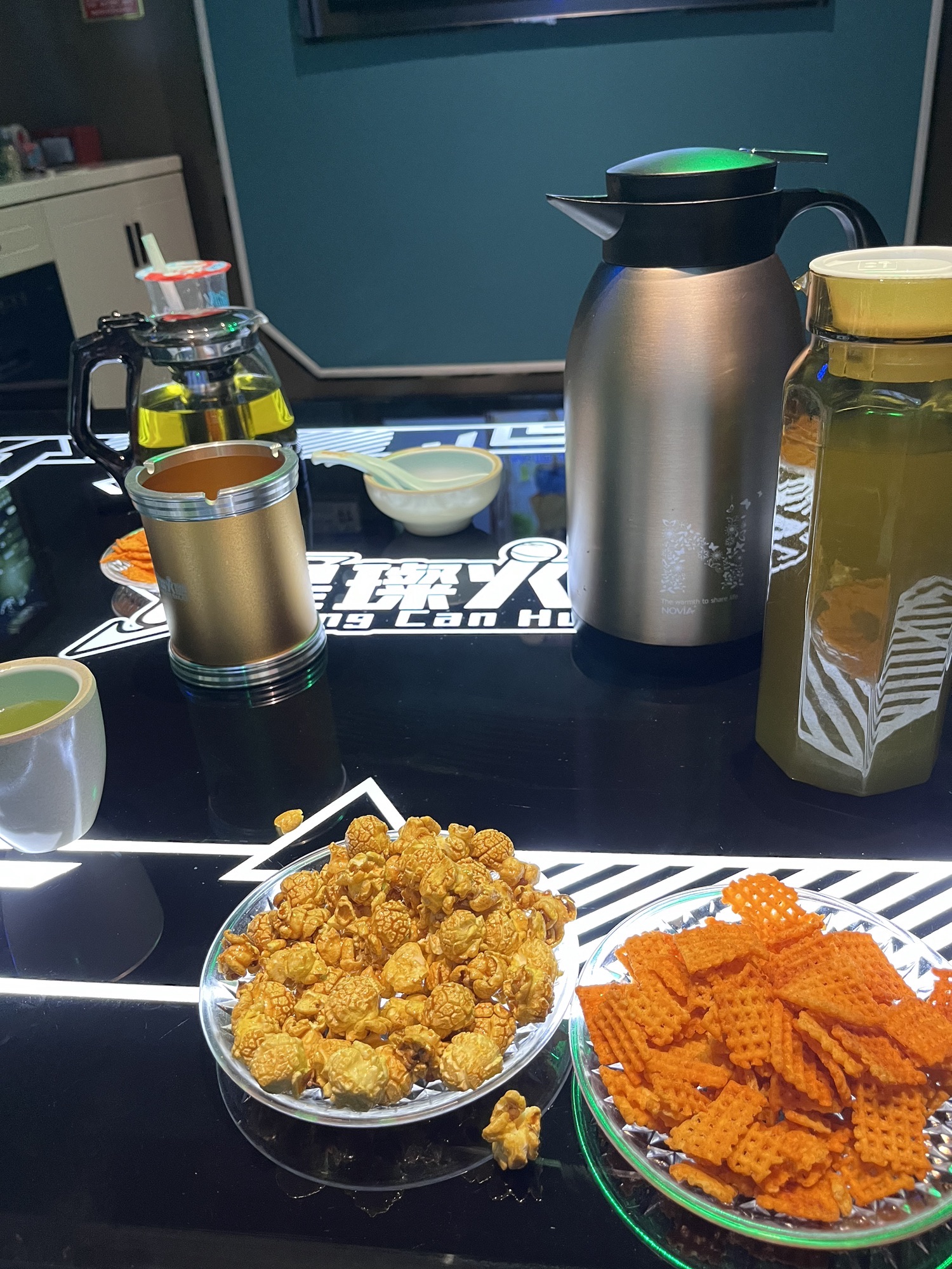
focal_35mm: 26
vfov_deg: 67.3
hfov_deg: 53.1
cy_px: 634
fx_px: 953
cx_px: 476
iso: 250
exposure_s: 1/50
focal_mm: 5.1
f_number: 1.6
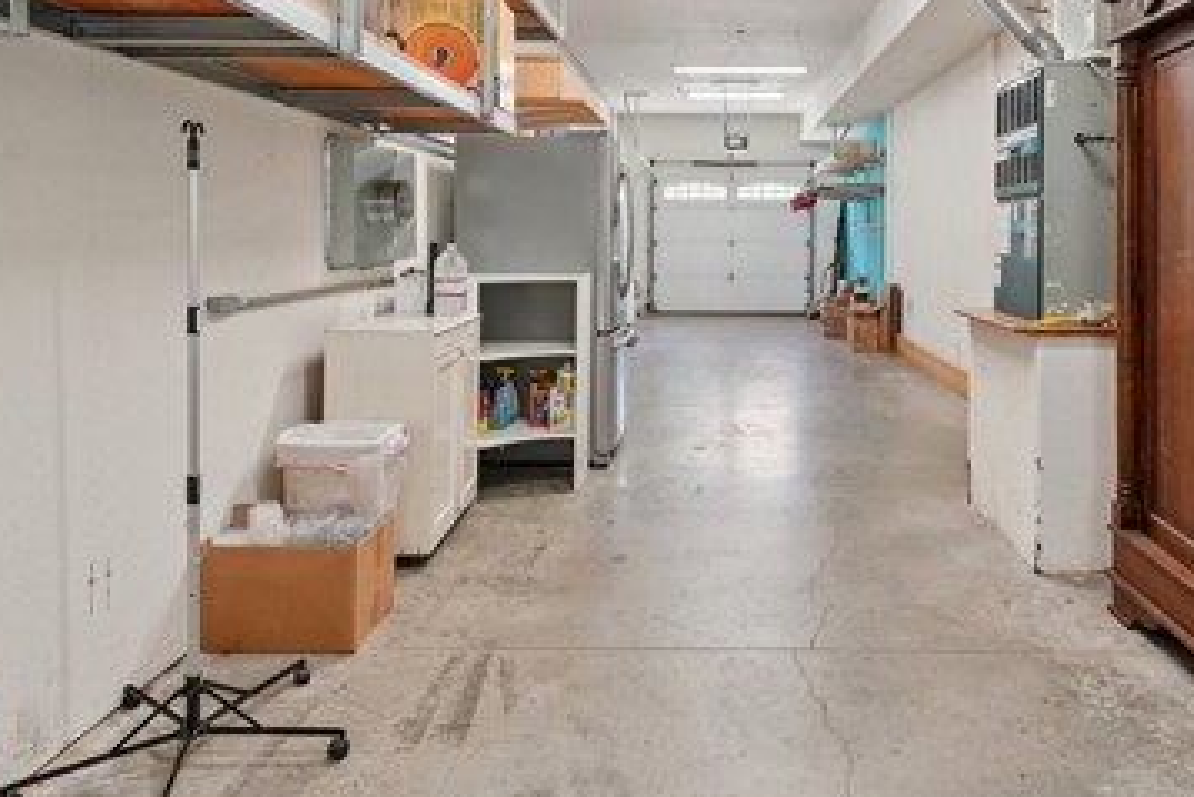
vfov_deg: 50.6
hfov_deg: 70.7
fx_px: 829
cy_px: 277
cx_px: 724
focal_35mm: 25
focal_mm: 14
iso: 400
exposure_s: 1/6
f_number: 8
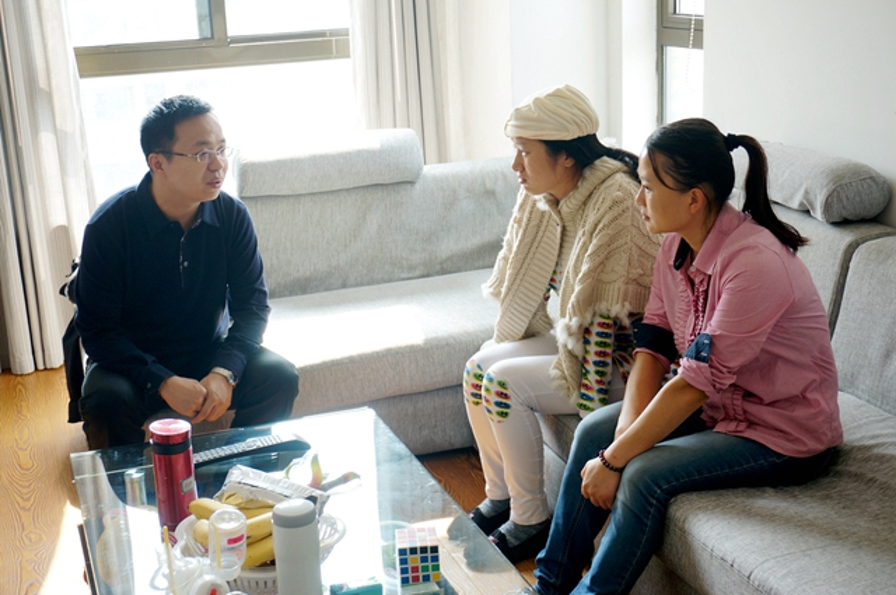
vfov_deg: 27.2
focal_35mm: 50
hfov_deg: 40.0
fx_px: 1230
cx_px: 448
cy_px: 298
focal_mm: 33
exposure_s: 1/30
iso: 200
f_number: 5
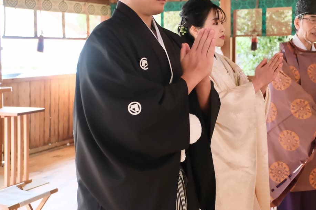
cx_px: 212
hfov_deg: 41.4
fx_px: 412
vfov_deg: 28.4
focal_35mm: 47
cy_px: 66
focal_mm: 20
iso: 3200
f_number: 2.8
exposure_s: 1/40
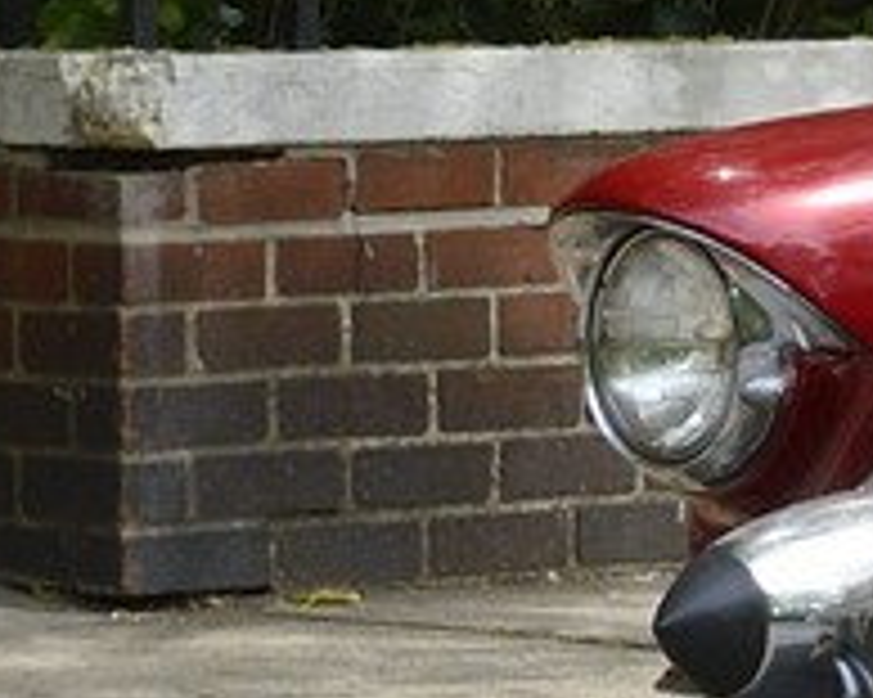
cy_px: -644
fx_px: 13971
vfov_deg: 2.8
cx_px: 3321
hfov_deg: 3.4
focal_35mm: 541
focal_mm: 70
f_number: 10
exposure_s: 1/320
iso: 400
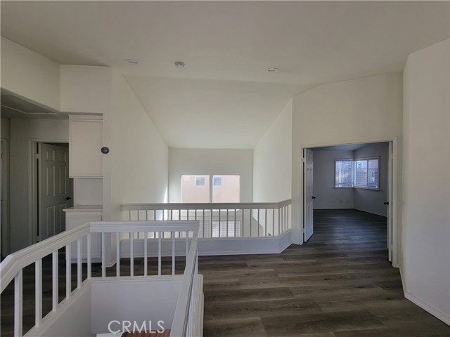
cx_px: 225
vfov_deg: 89.9
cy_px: 168
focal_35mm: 13
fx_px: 169
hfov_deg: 106.2
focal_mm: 2.2
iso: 64
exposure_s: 1/120
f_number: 2.2
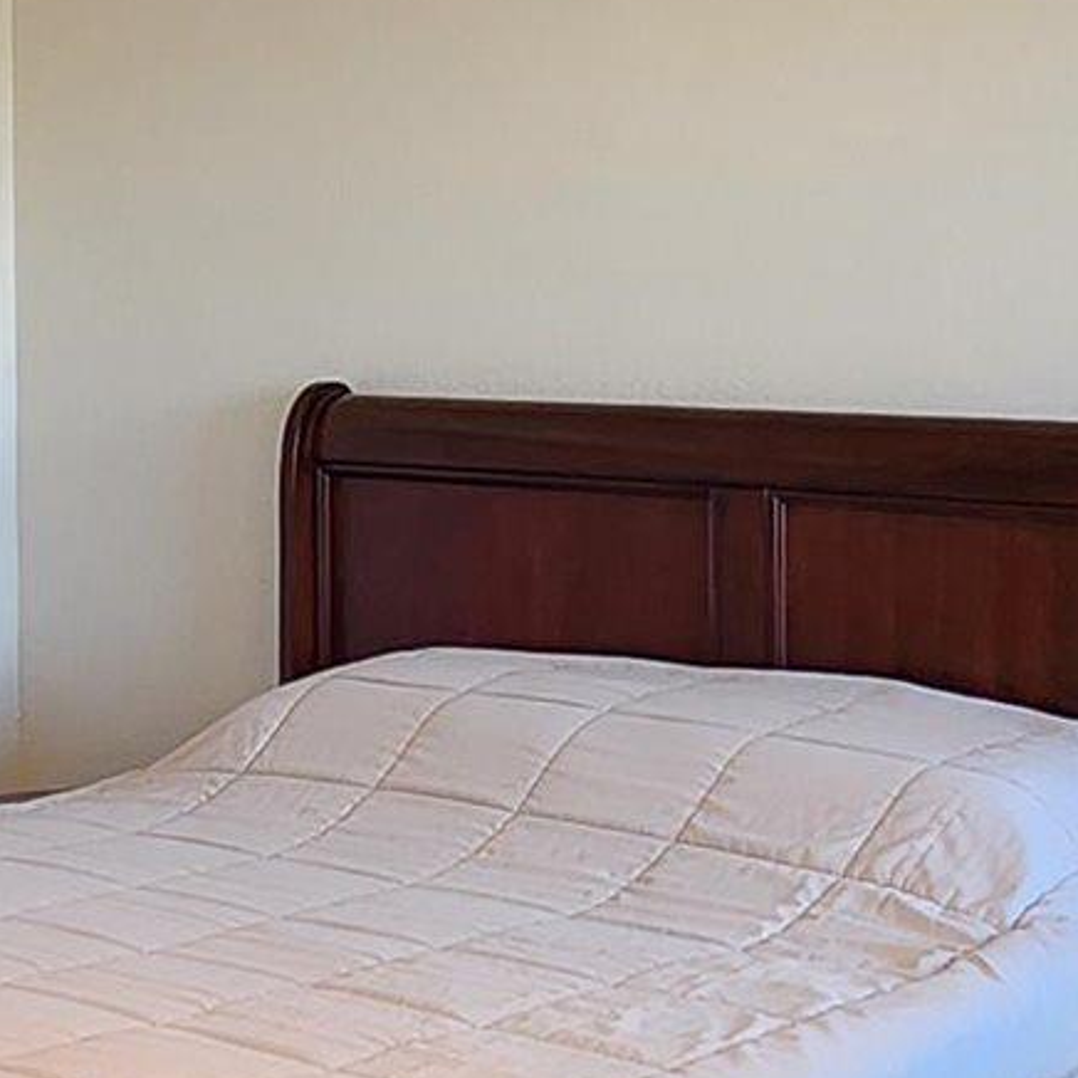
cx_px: 136
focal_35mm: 81
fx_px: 2854
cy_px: 477
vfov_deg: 21.4
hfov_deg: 21.0
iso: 250
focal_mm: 2.2
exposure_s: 1/60
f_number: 2.2
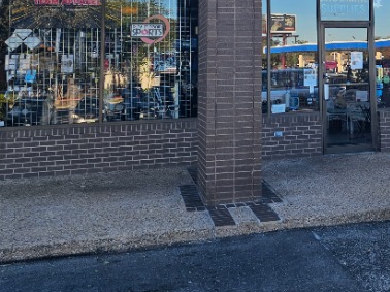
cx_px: 334
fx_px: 631
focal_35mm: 56
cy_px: -19
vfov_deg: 24.5
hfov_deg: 33.0
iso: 10
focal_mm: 6.3
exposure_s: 1/150
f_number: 1.7
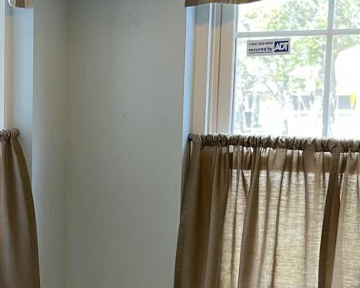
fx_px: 1246
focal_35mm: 117
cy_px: 295
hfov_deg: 15.9
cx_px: -59
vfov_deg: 13.0
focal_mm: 5.1
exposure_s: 1/60
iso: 80
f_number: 1.6
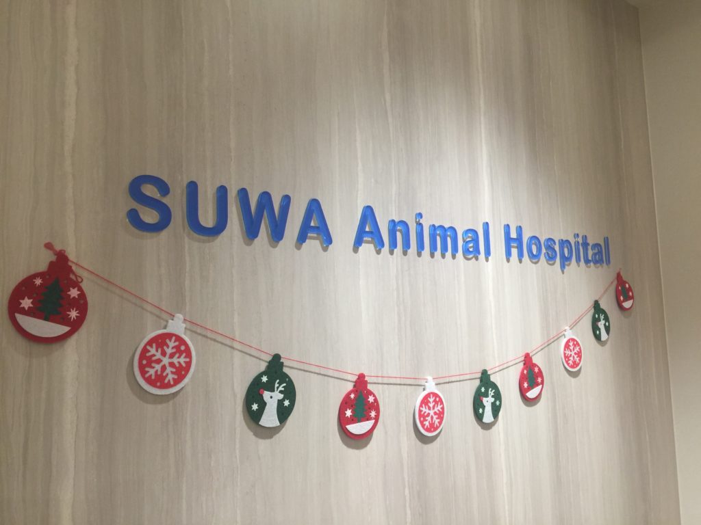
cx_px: 350
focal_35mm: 29
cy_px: 262
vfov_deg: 48.2
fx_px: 587
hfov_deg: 61.7
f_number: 2.2
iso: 50
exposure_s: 1/15
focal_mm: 4.15
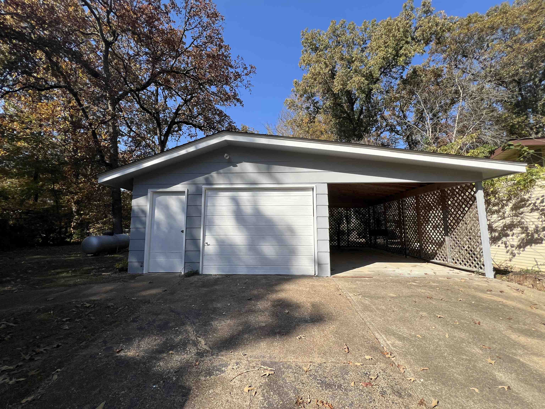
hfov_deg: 106.2
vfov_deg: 89.9
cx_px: 272
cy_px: 204
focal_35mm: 13
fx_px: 205
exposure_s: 1/1575
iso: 32
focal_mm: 1.57
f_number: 1.8
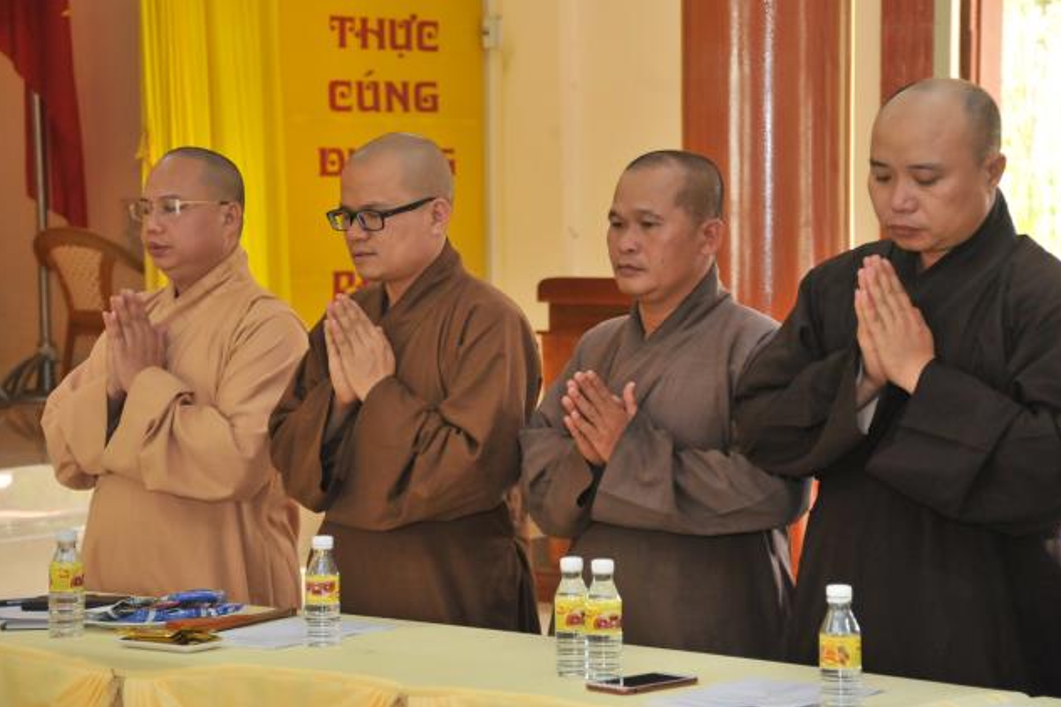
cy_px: 354
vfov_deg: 12.9
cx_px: 530
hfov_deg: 19.3
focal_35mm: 106
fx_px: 3124
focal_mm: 70
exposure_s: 1/50
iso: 1000
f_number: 5
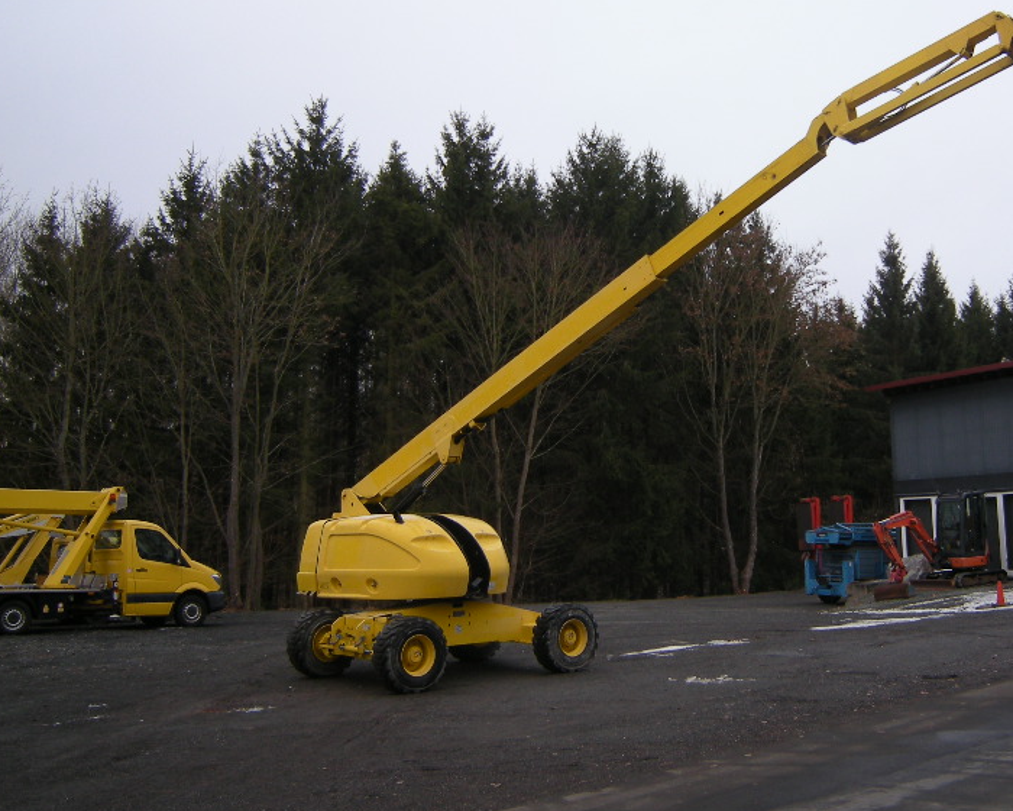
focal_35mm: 40
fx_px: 1199
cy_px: 319
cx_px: 677
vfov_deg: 37.2
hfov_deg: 45.1
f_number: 2.8
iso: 64
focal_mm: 4.7
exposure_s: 1/77.8
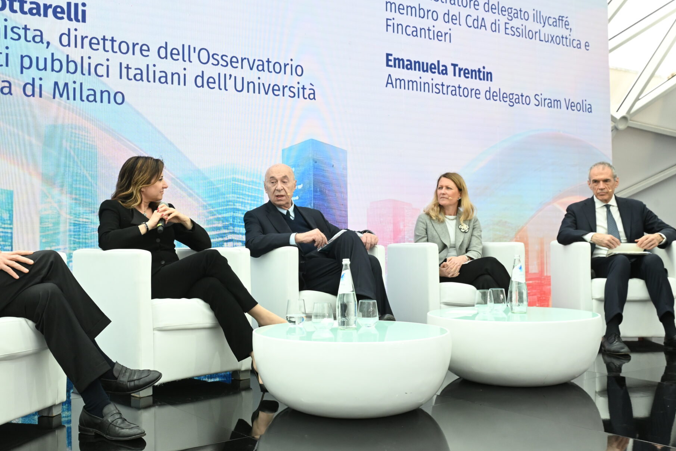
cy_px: 203
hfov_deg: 47.2
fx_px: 770
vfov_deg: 32.6
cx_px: 275
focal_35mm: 41
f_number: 8
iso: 1250
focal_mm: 29
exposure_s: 1/160
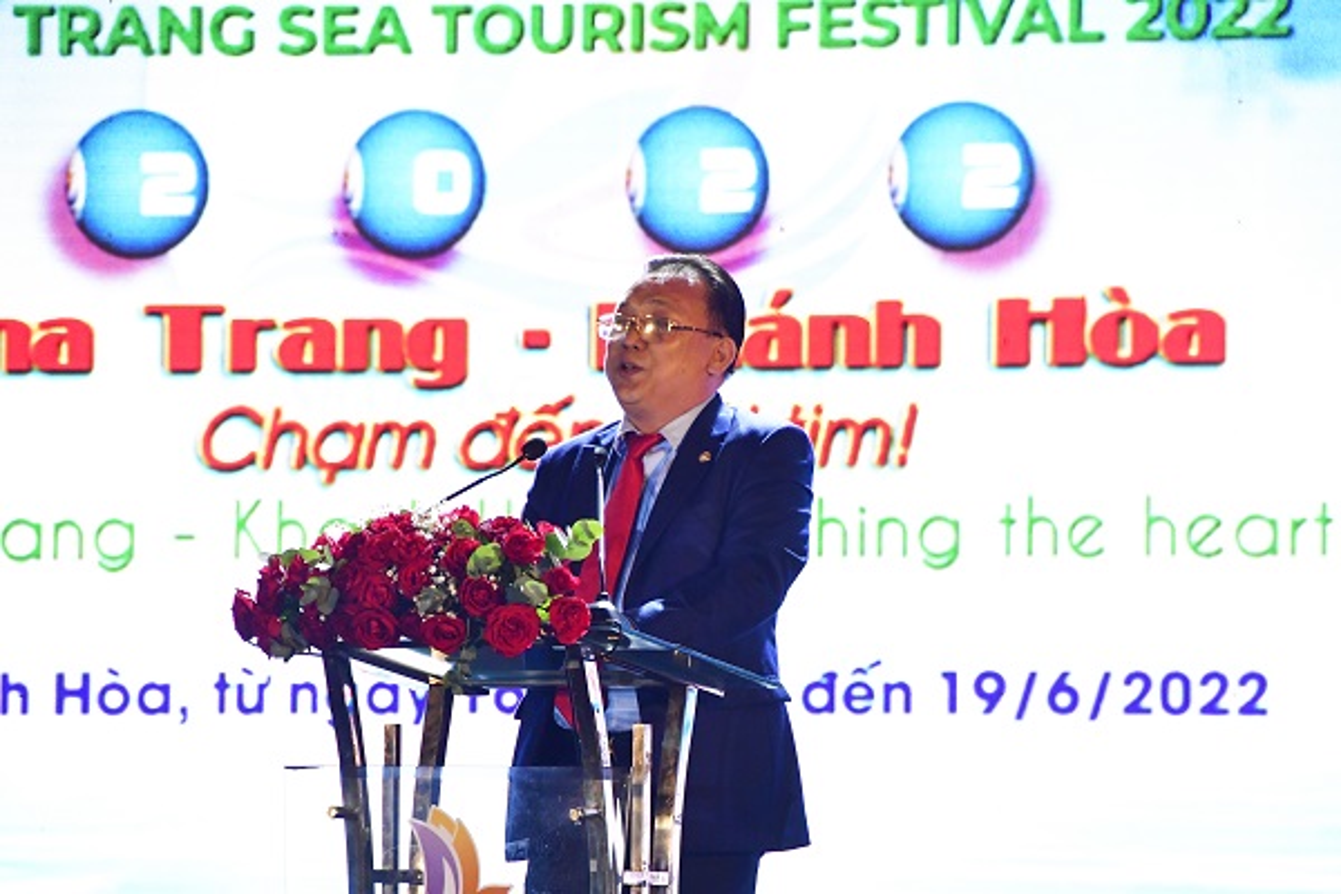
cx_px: 670
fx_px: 11174
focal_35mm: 300
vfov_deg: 4.6
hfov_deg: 6.9
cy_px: 447
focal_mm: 200
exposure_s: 1/400
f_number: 8
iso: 4000
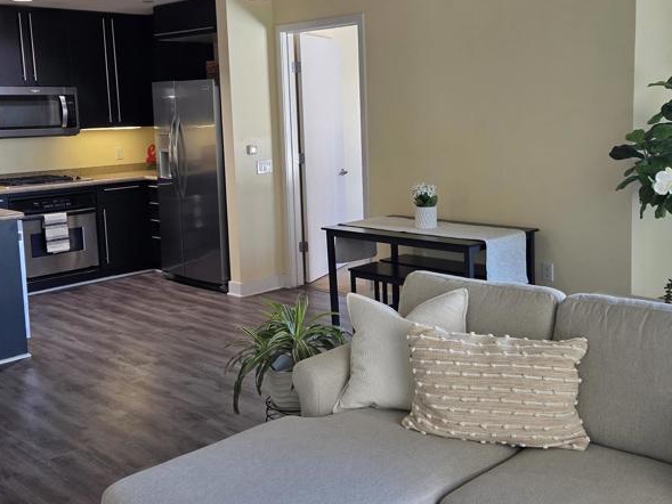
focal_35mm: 40
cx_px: 353
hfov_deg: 46.8
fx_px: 777
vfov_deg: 35.9
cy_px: 212
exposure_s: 1/120
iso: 160
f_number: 1.8
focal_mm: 5.4
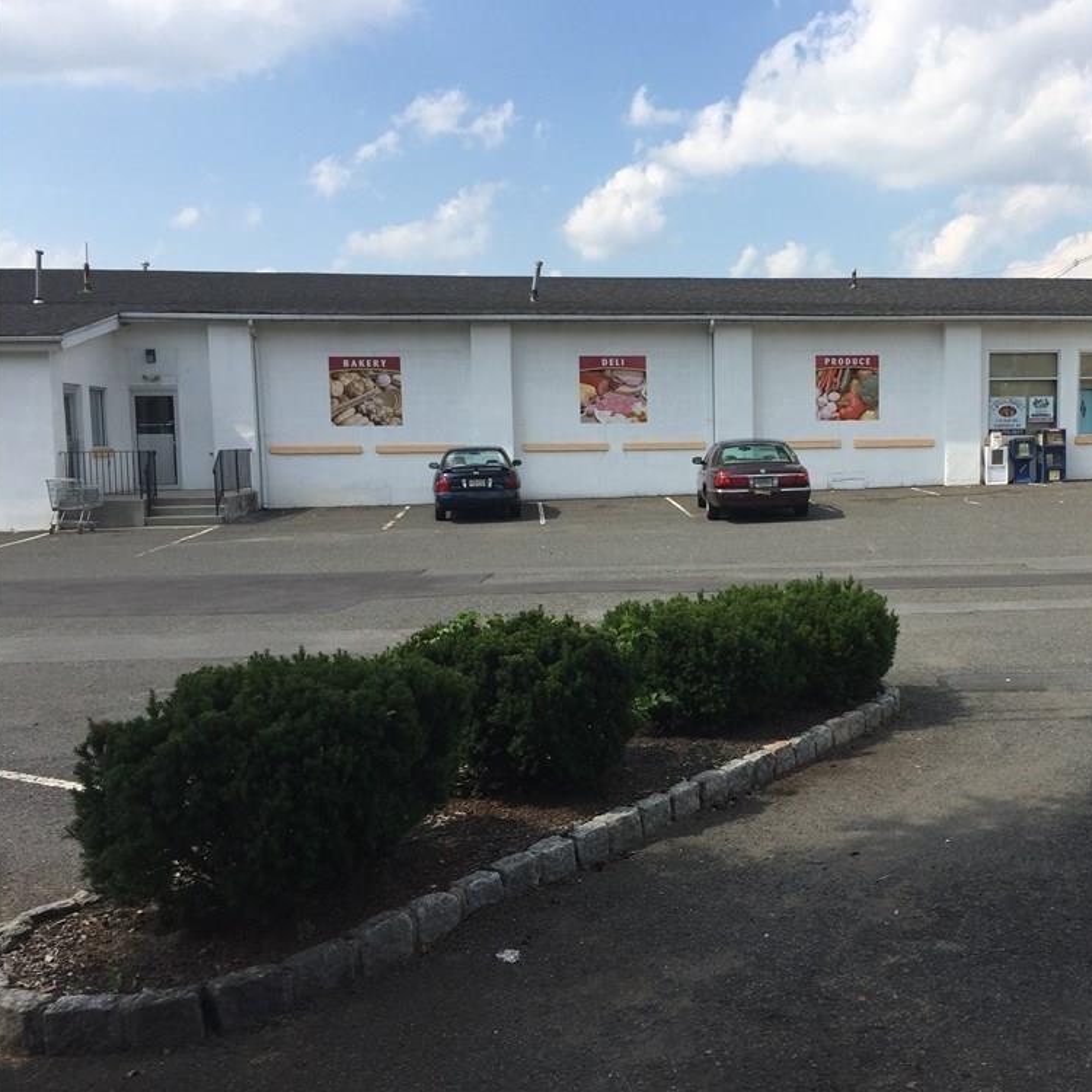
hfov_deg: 46.4
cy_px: 534
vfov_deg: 47.2
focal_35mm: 35
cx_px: 737
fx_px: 1249
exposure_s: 1/1883
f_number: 2.2
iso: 32
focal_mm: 4.15
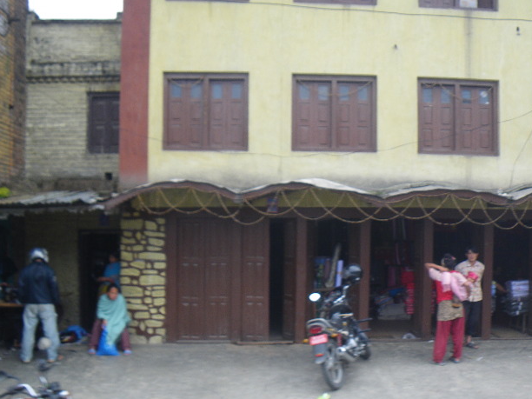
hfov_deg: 47.6
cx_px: 313
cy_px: 256
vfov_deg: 36.5
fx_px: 599
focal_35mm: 39
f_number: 3.5
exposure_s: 1/80
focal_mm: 5
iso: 50
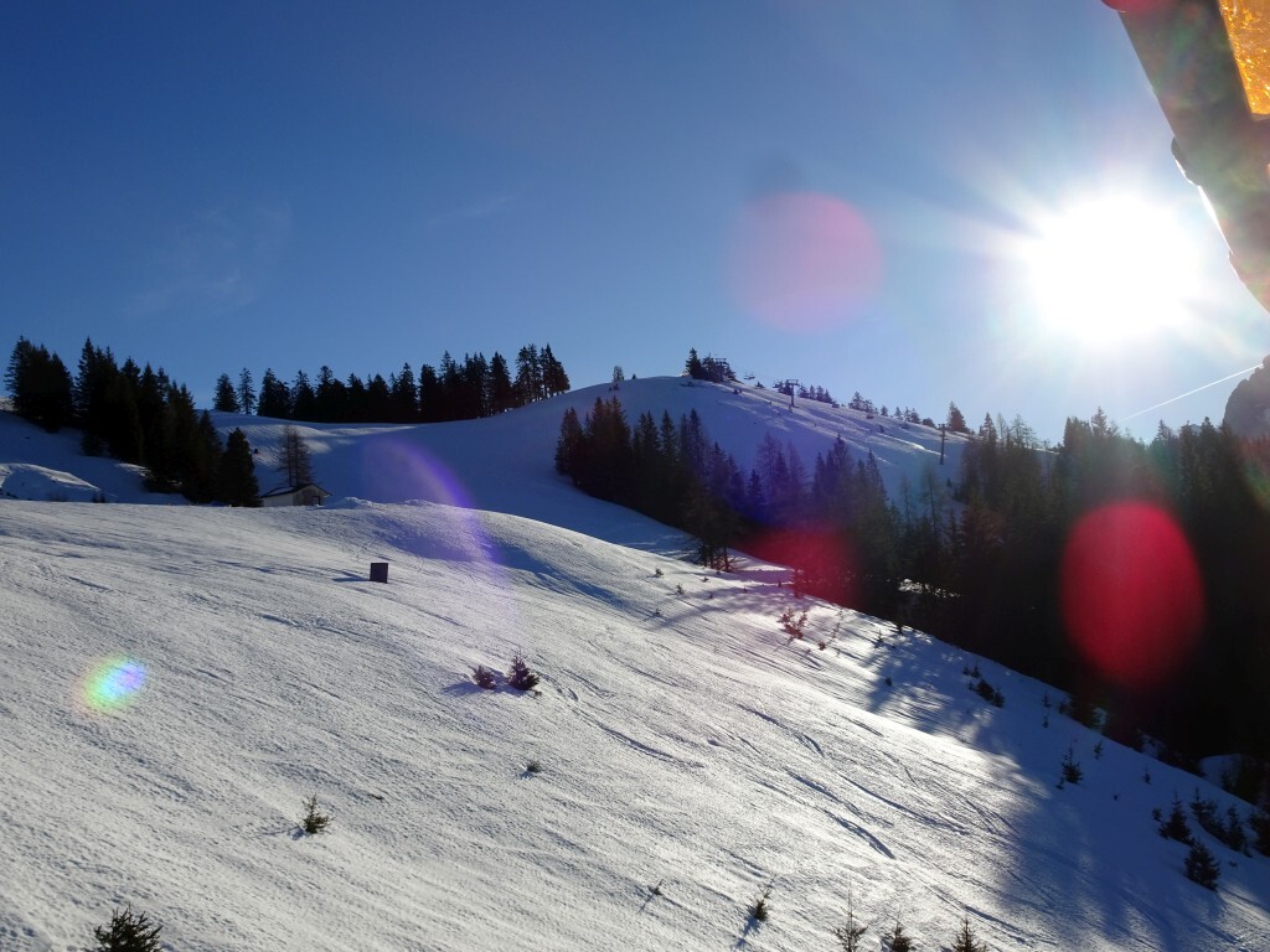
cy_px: 476
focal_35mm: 32
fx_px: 1174
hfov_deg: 56.8
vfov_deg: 44.2
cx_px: 635
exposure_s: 1/1600
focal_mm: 5.43
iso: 80
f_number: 4
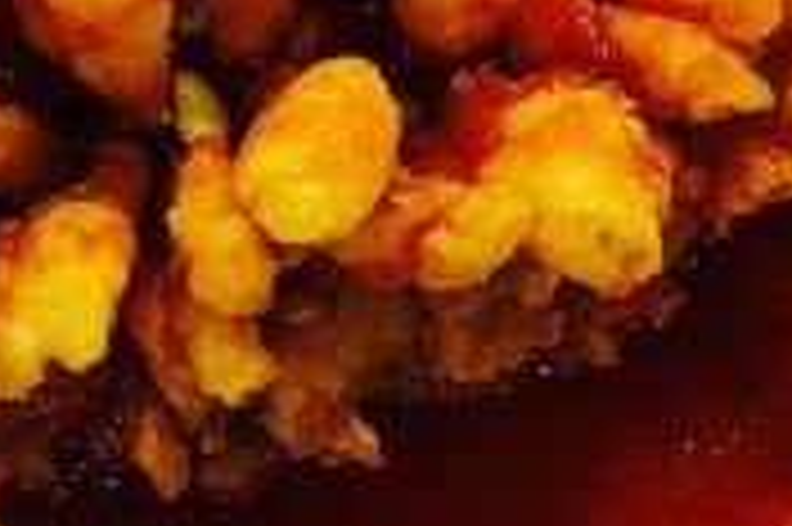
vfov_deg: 11.3
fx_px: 2637
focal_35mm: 120
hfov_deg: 16.8
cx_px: 76
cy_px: 52
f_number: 2.2
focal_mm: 4.15
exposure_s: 1/33
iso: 160
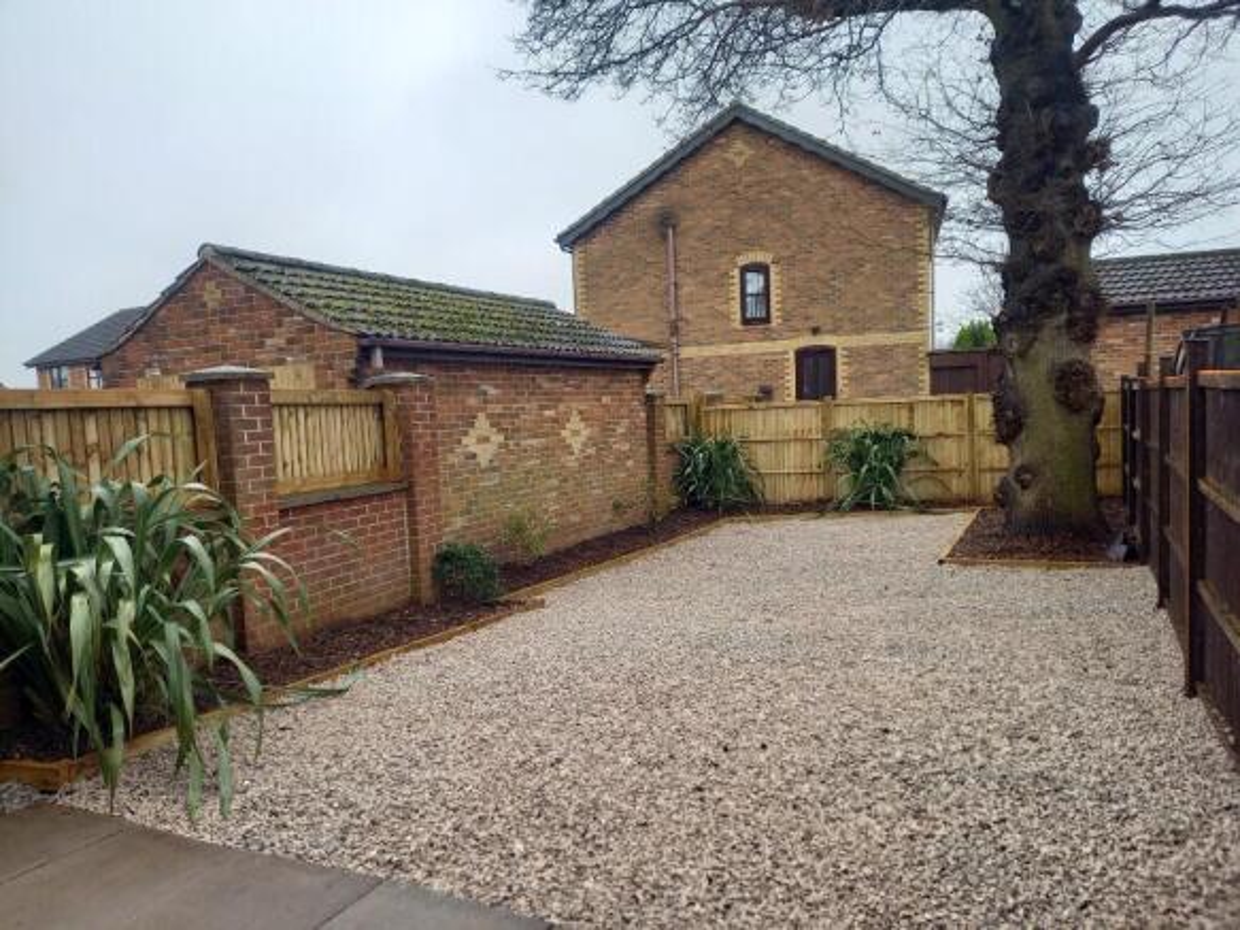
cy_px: 465
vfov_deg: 54.9
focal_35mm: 25
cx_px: 620
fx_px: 895
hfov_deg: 69.4
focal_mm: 4.65
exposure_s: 1/159
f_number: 1.8
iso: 50
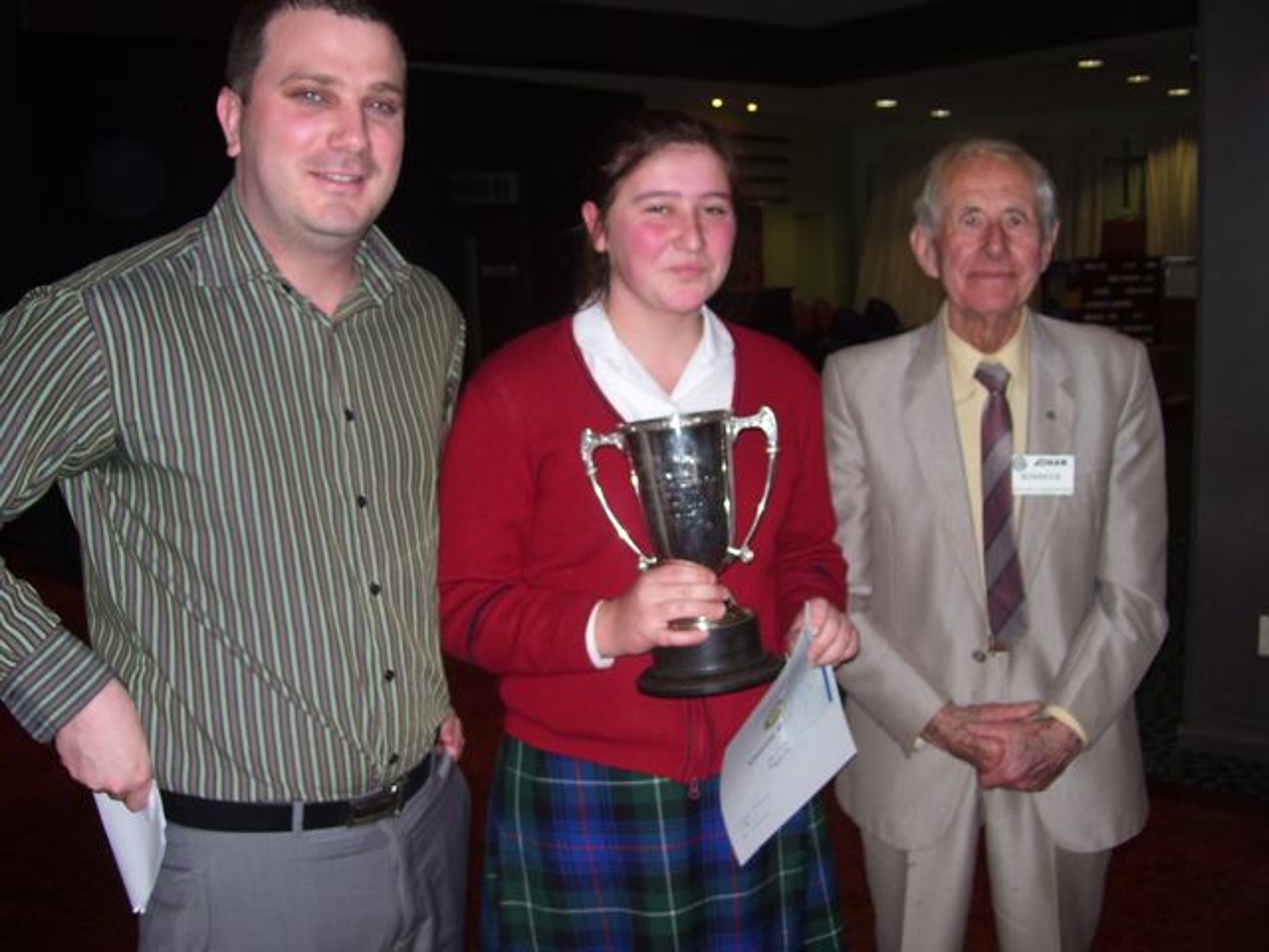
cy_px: 476
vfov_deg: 39.7
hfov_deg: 51.4
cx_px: 634
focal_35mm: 36
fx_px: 1320
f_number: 2.7
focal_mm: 6
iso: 80
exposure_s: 1/60
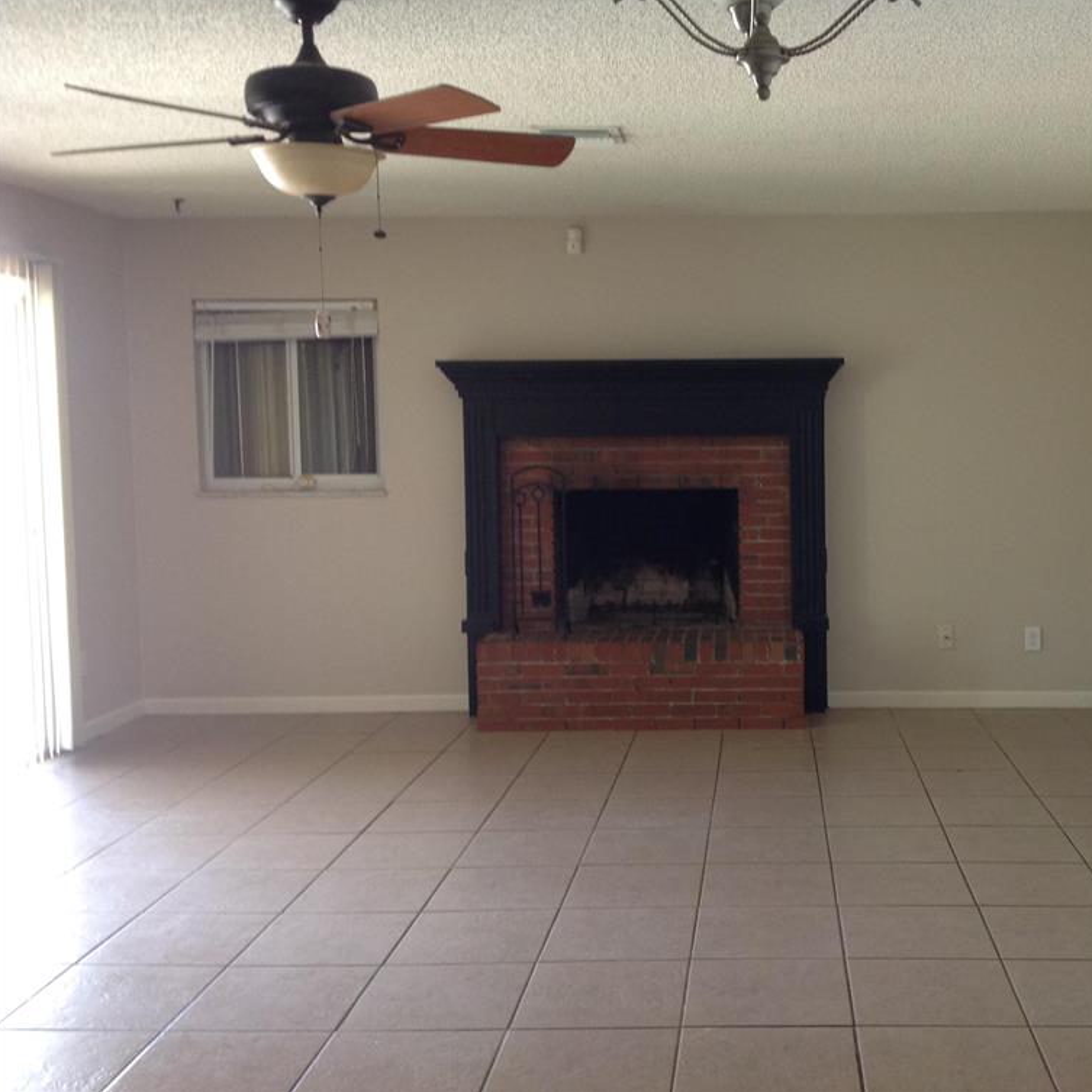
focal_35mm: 42
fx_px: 1499
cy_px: 541
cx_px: 737
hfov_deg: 39.5
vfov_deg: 40.0
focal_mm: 4.28
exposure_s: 1/15
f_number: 2.4
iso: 100
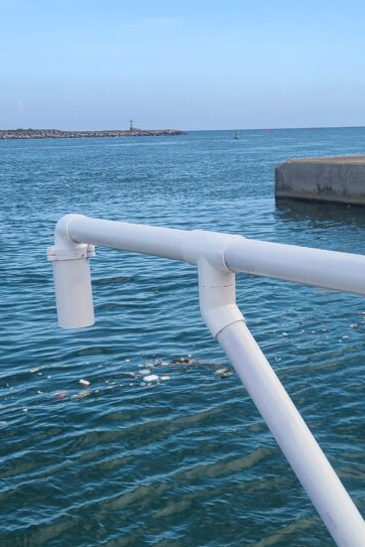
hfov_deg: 26.4
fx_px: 776
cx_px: 222
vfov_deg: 38.7
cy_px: 329
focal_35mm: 51
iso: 40
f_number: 1.8
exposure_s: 1/777
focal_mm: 5.4
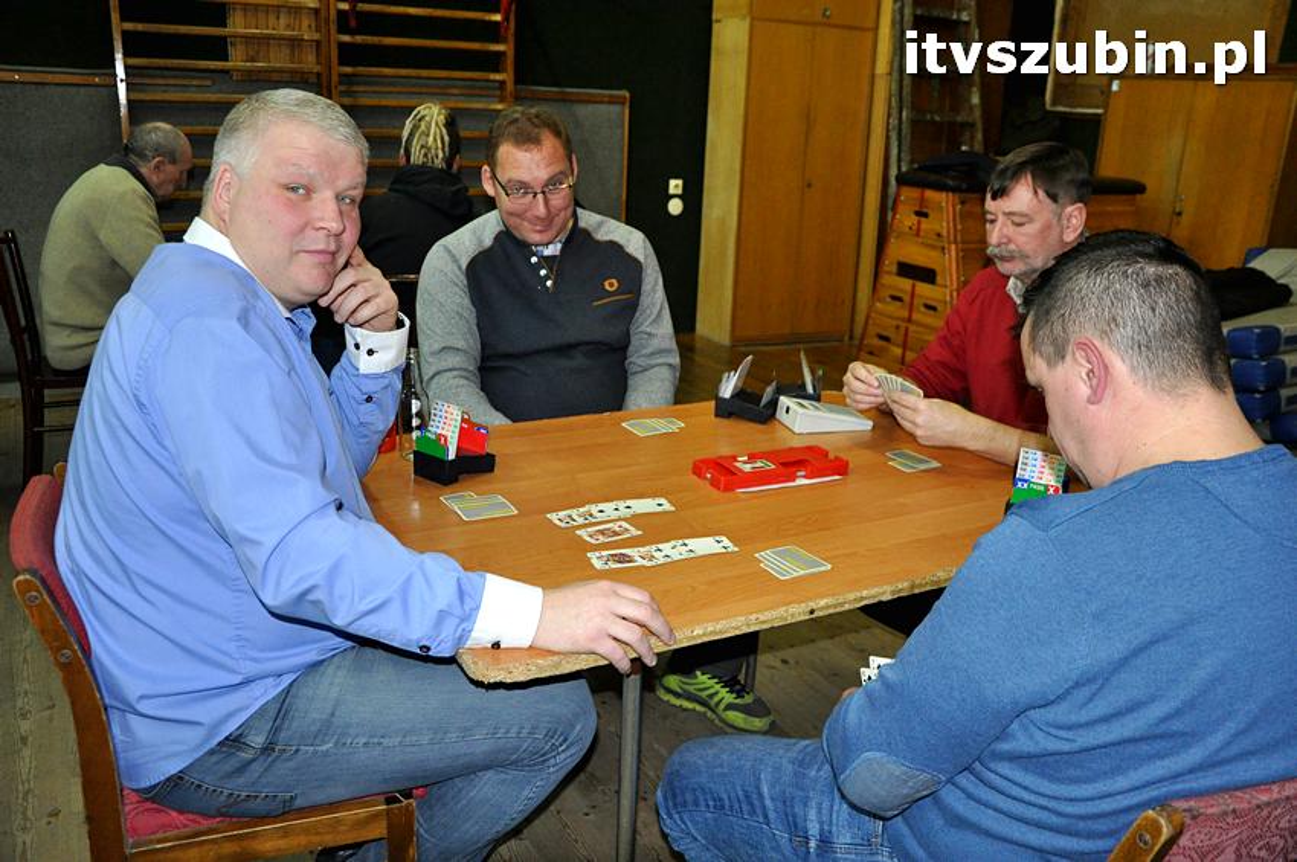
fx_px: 1134
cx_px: 648
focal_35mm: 32
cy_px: 431
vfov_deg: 41.6
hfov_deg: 59.5
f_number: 4.5
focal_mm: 21
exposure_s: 1/60
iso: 1250
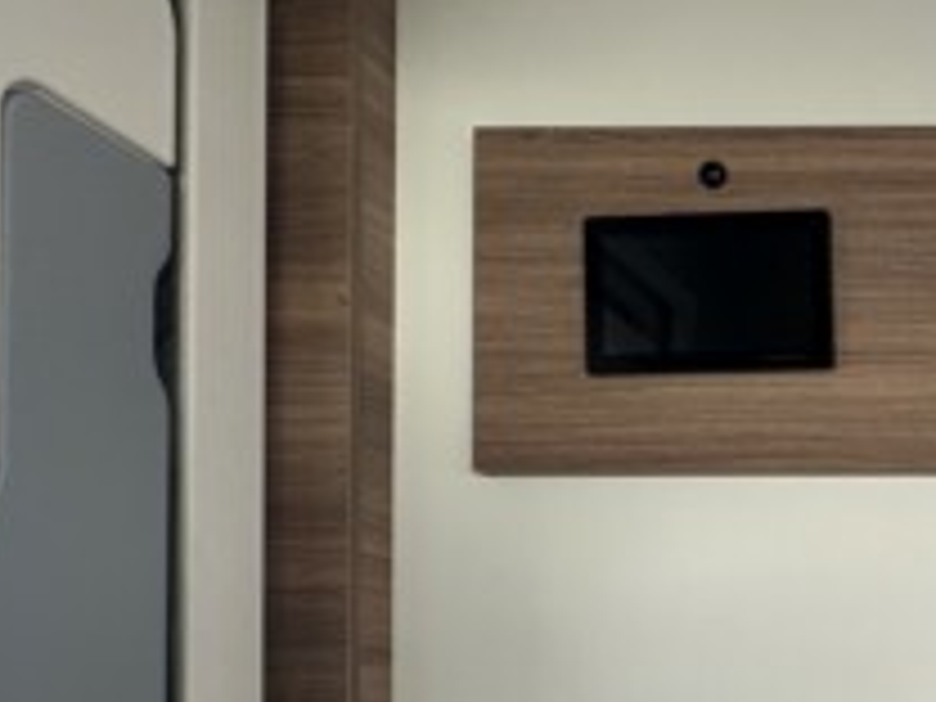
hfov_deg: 35.5
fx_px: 1163
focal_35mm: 43
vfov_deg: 30.6
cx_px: 1094
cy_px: 738
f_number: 2.2
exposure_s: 1/99
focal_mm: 2.22
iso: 50
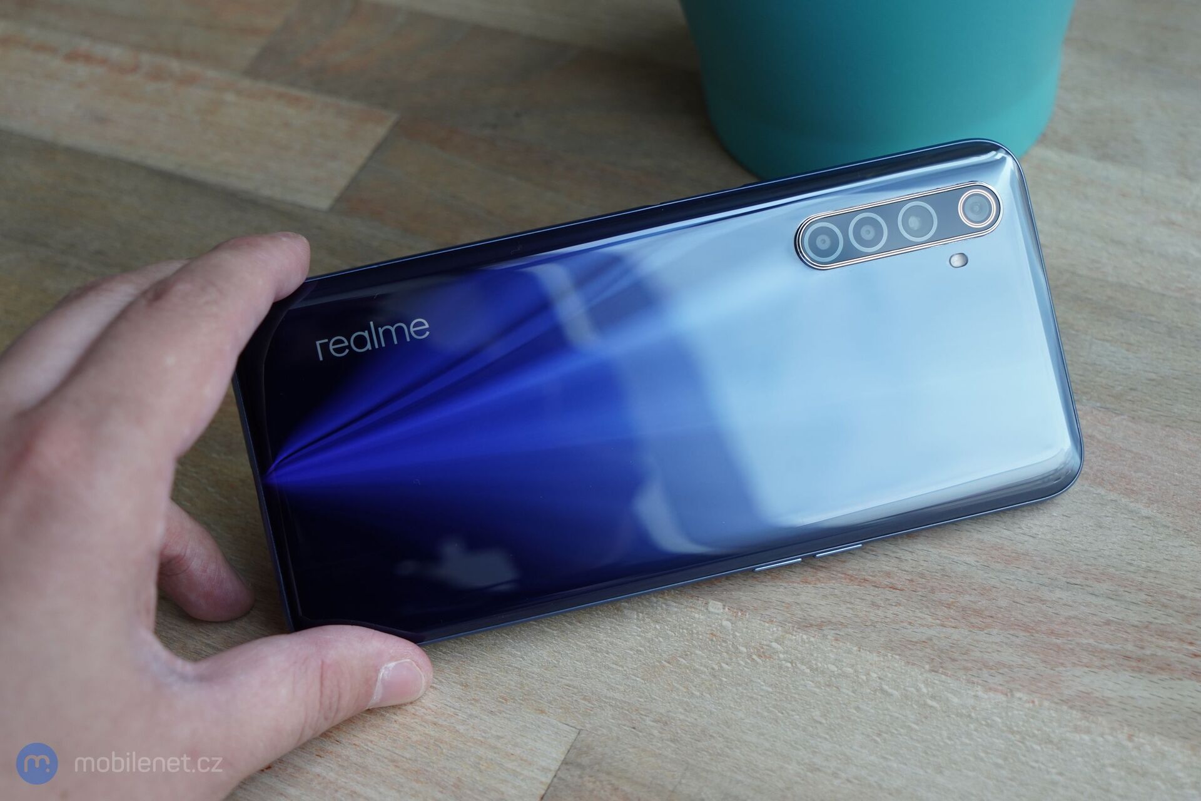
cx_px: 600
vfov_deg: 23.4
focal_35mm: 58
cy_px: 400
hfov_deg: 34.5
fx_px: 1935
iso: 640
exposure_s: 1/160
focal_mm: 58
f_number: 7.1
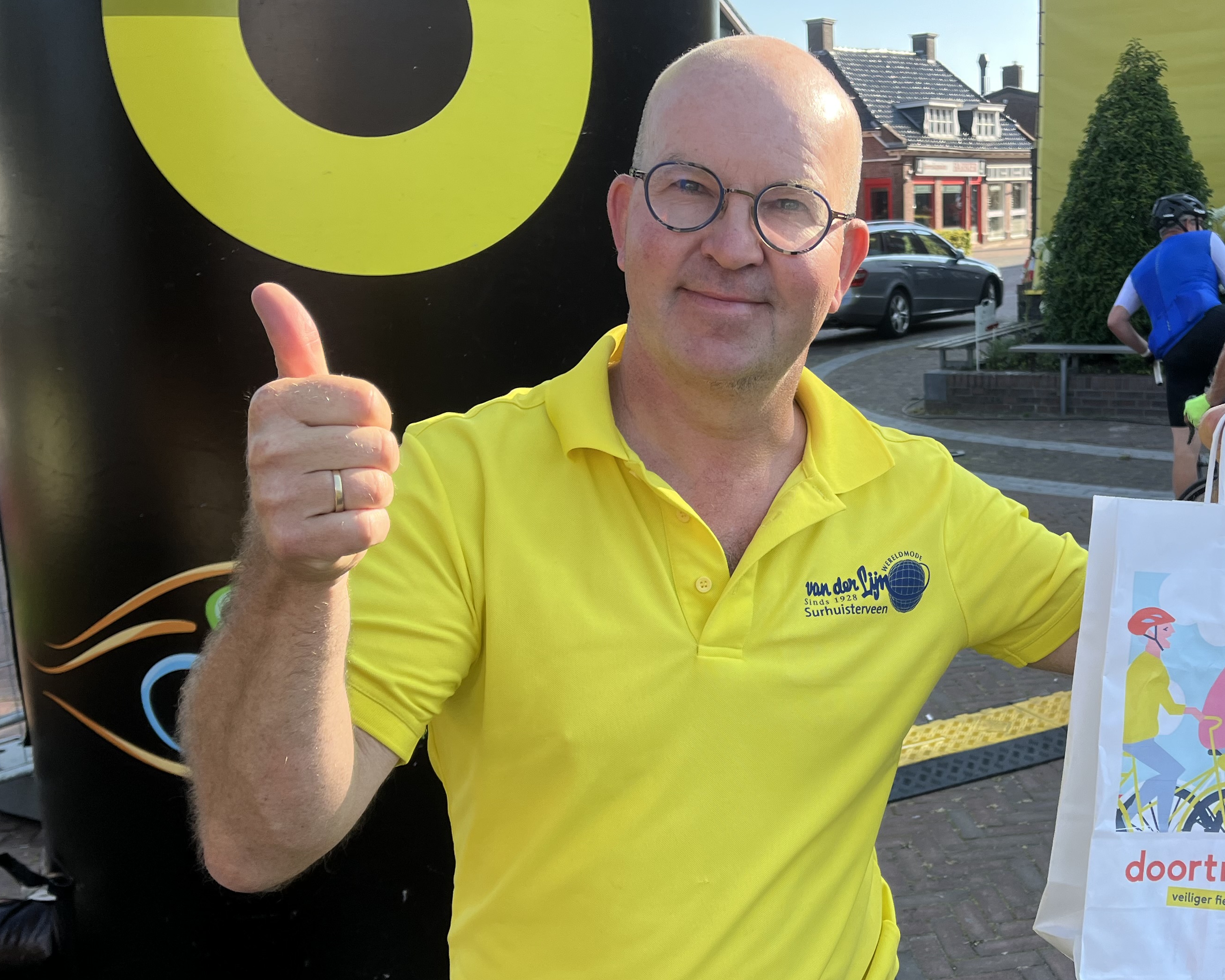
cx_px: 834
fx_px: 1414
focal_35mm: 39
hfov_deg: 46.0
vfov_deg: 38.2
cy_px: 534
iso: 50
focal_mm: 5.1
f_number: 1.6
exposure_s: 1/742
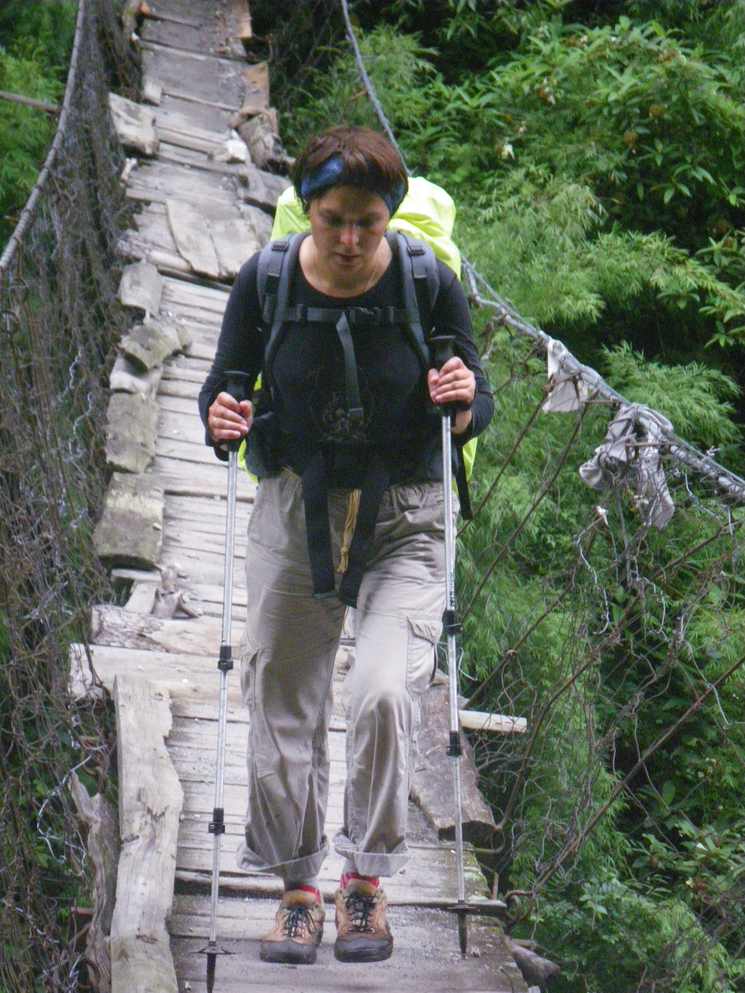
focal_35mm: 140
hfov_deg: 10.6
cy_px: 496
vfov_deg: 14.1
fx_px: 4017
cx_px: 372
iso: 800
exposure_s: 1/160
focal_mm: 25
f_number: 5.5
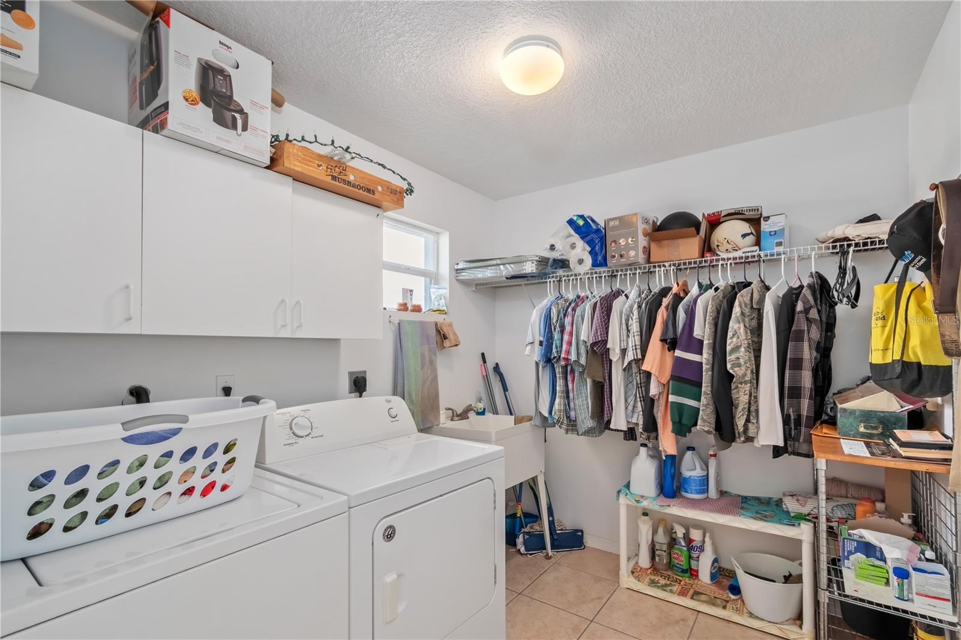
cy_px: 320
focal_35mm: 15
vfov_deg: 77.3
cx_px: 480
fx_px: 400
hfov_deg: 100.4
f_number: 9
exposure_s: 1/1.67
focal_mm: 10
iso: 250
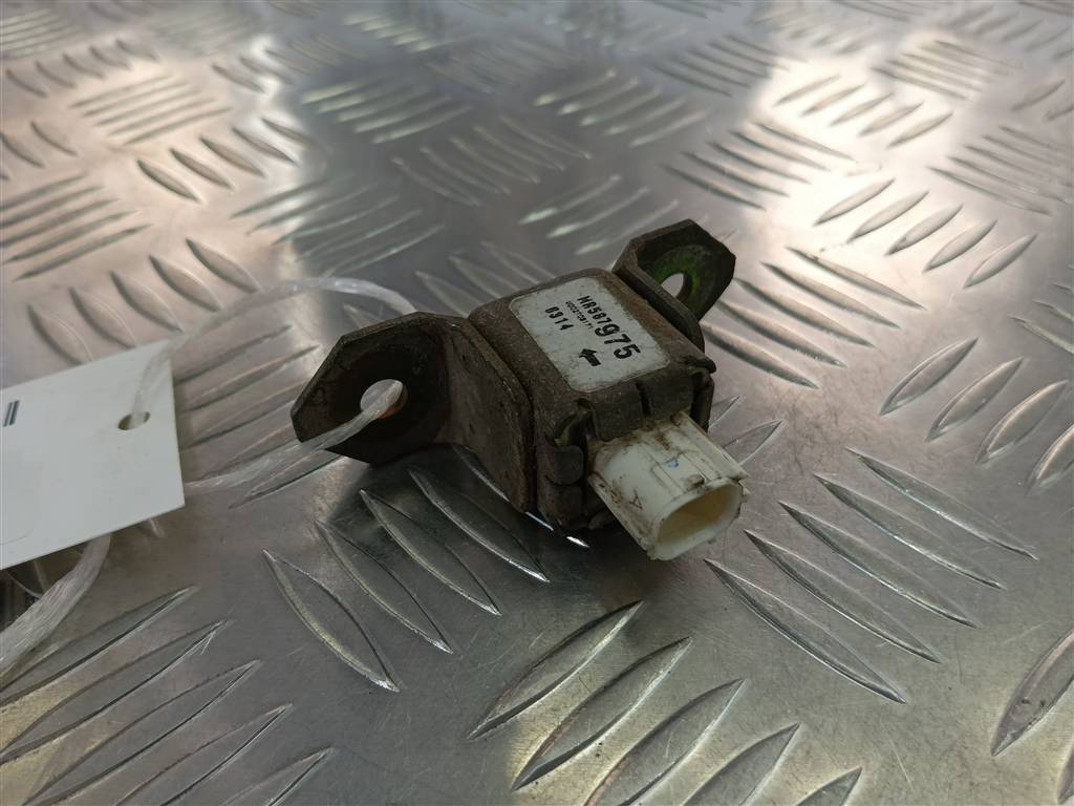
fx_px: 838
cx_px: 537
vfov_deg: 51.4
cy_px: 403
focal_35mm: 27
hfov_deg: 65.3
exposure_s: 1/100
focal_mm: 4.11
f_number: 1.6
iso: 78
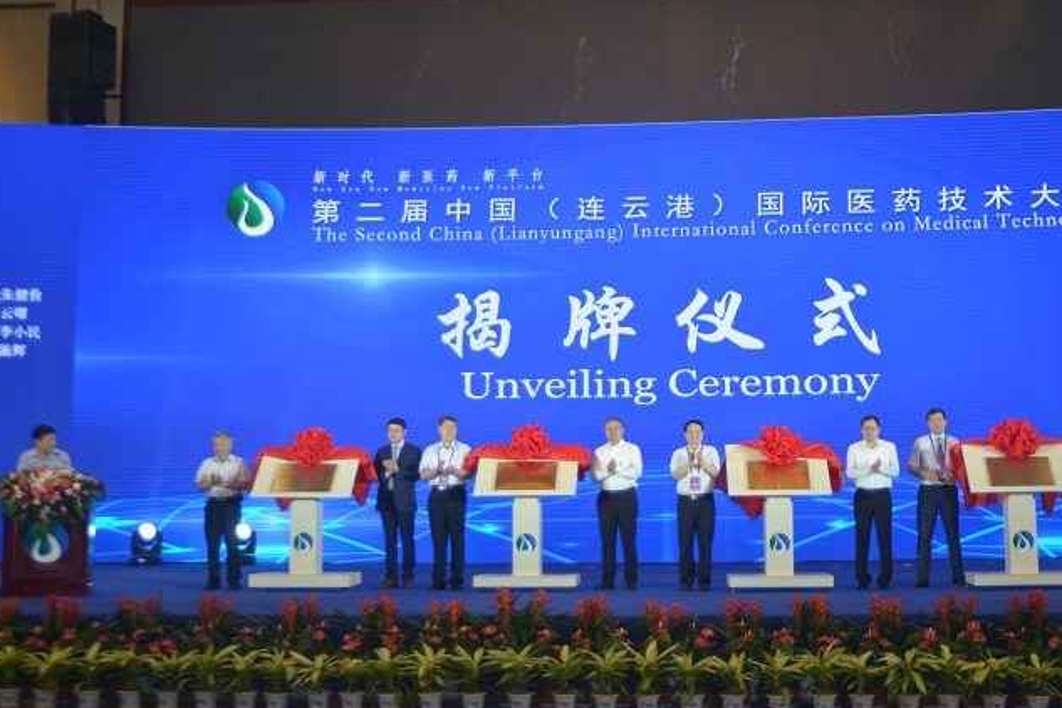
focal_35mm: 48
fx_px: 1416
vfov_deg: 28.0
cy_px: 310
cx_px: 619
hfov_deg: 41.0
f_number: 4.2
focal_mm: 38
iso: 1000
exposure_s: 1/200
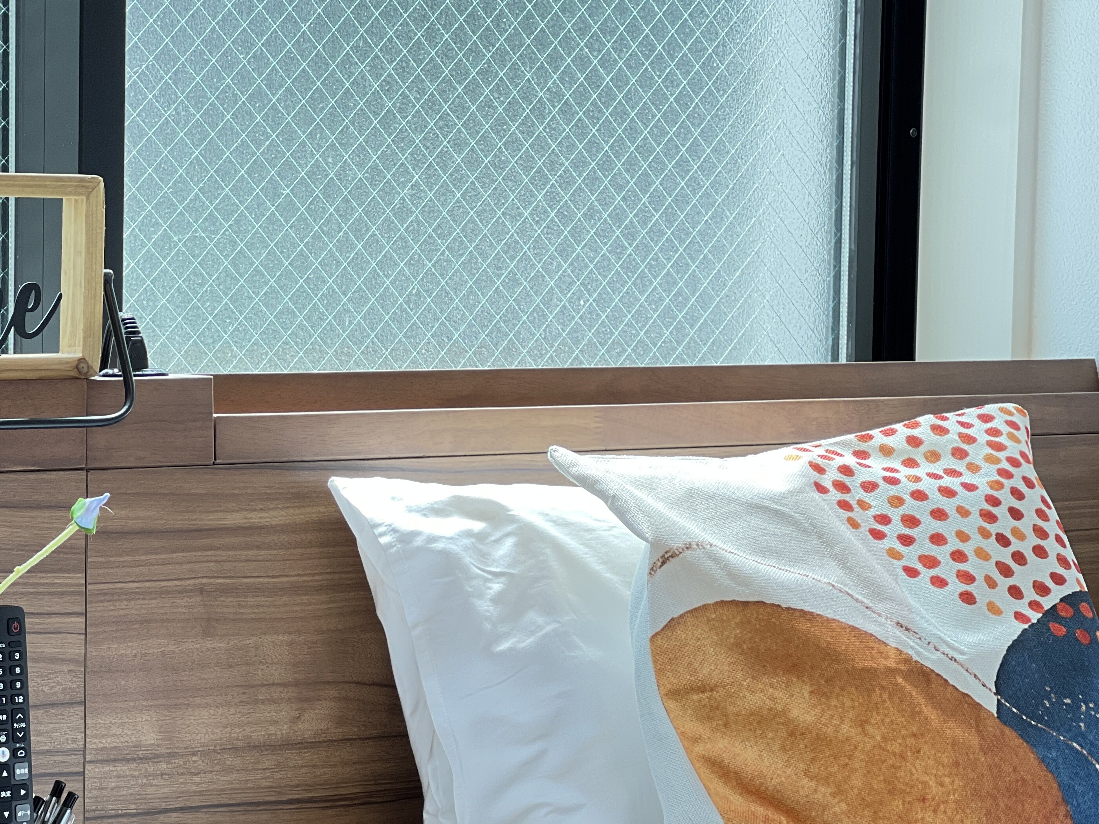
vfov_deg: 13.3
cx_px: 377
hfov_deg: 17.7
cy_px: 478
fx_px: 3524
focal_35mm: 111
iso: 125
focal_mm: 9
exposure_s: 1/50
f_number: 2.8
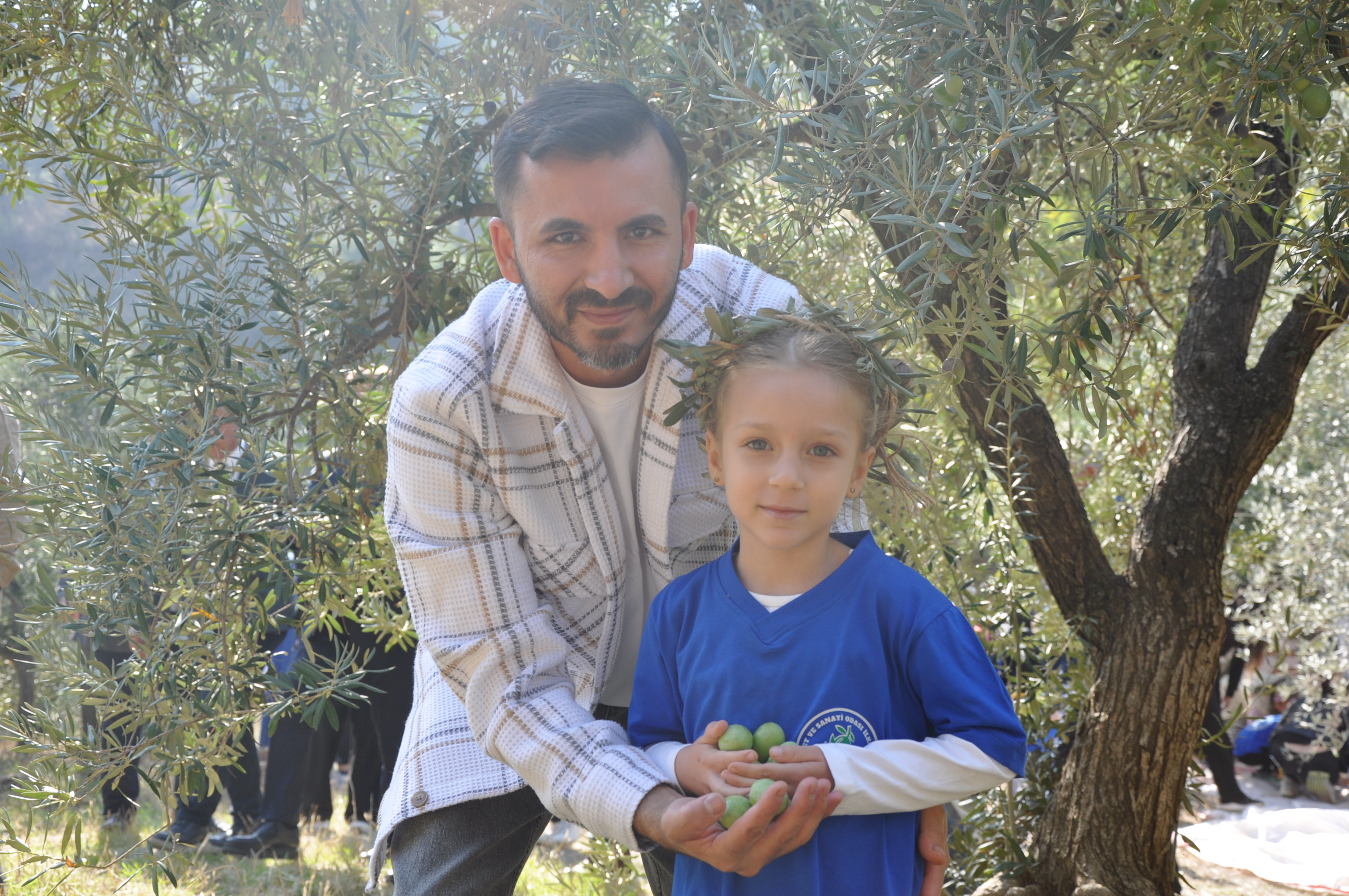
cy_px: 448
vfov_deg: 25.7
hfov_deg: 37.9
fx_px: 1965
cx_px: 674
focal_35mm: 52
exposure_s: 1/160
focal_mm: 35
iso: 200
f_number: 6.3
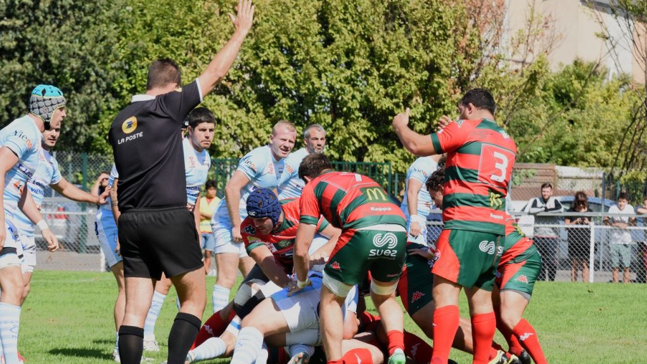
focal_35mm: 292
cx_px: 324
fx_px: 5001
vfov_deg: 4.2
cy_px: 213
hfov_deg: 7.4
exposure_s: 1/1250
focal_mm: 185
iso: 800
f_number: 11
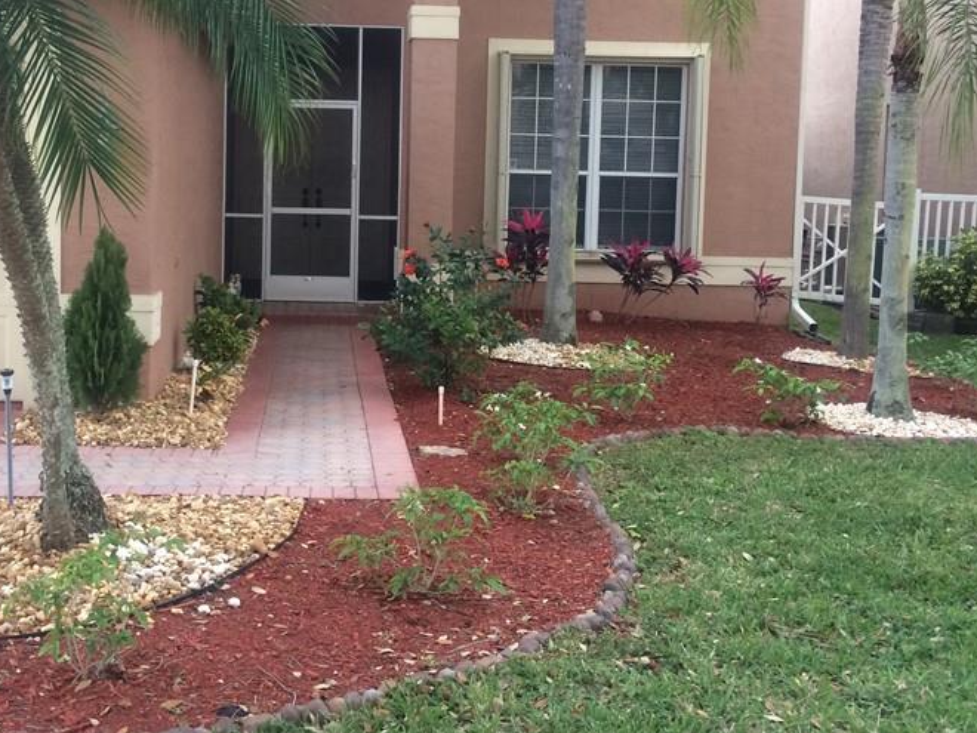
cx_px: 382
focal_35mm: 45
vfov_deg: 32.0
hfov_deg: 41.8
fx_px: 1270
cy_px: 259
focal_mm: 4.15
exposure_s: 1/30
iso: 64
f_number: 2.2
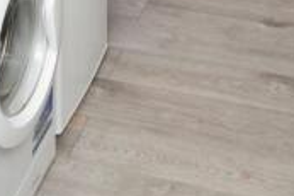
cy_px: -374
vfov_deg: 10.9
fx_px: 726
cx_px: 87
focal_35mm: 89
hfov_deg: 22.7
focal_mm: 10
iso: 200
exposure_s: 1/60
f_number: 5
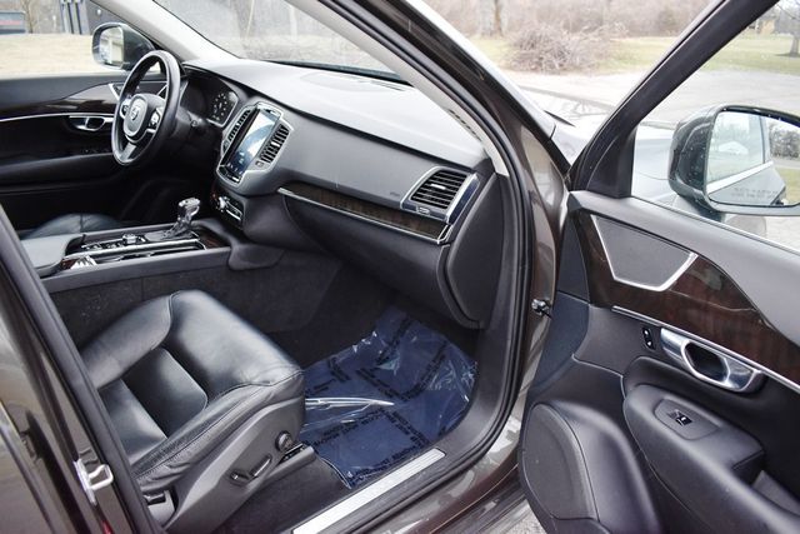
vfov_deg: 48.0
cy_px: 267
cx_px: 400
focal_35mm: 27
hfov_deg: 67.4
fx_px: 600
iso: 1250
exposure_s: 1/125
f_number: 3.5
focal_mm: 18
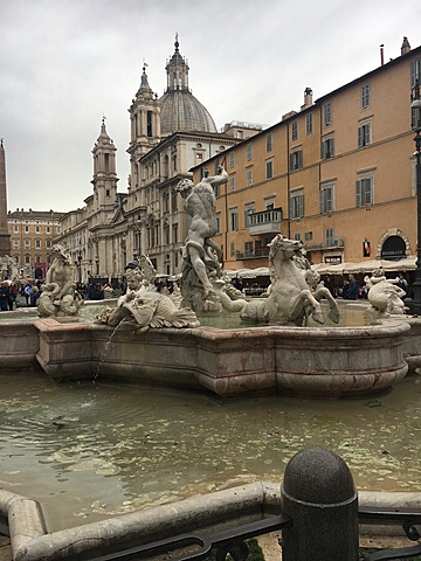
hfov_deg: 48.2
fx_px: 470
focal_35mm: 29
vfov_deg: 61.7
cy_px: 280
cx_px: 210
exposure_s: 1/270
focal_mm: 4.15
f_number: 2.2
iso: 25
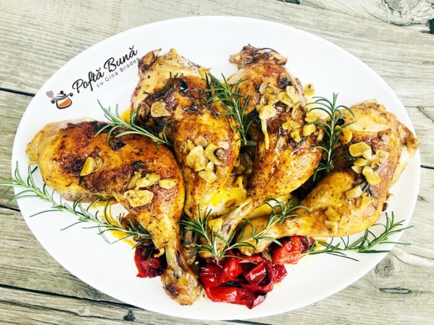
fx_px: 326
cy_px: 162
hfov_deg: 67.3
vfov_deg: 53.1
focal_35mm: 26
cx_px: 217
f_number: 1.6
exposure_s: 1/515
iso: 32
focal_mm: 4.2
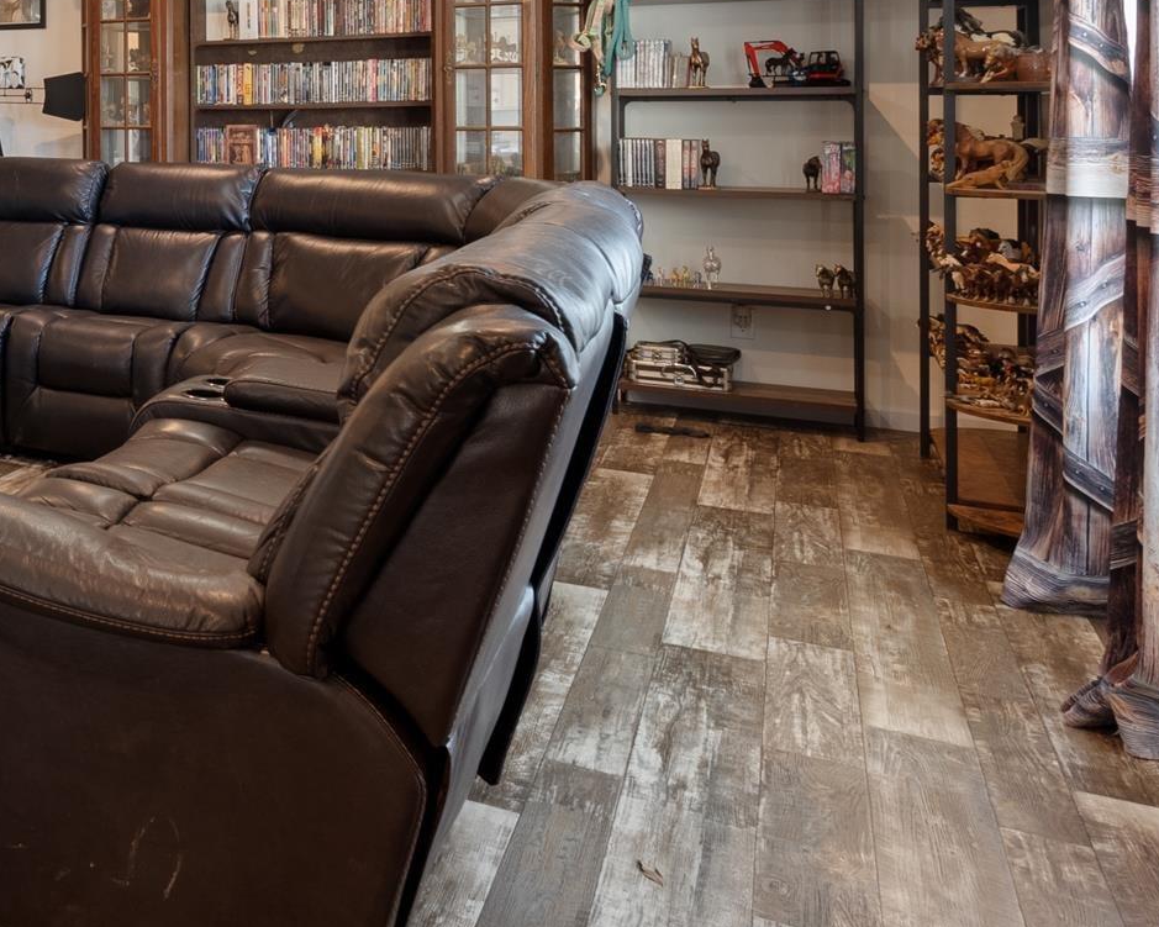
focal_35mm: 40
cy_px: 105
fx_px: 1372
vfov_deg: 35.3
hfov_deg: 35.2
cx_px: -263
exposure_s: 1/1.67
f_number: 9
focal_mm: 16
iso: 640
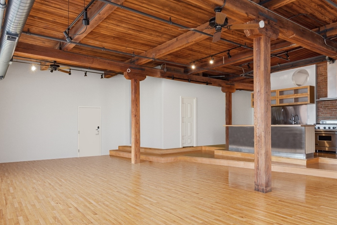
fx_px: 253
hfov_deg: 67.3
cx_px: 178
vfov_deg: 47.9
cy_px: 121
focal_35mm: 27
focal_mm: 19
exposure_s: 1/13
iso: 200
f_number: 8
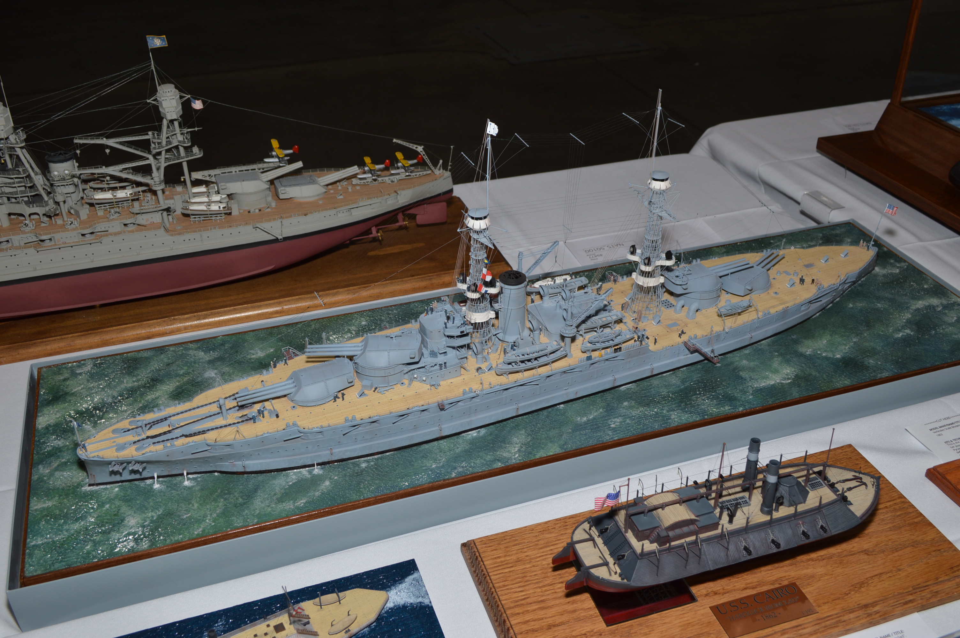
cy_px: 319
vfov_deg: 36.8
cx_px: 480
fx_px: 959
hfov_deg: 53.2
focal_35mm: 36
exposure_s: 1/60
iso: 100
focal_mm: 24
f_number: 8
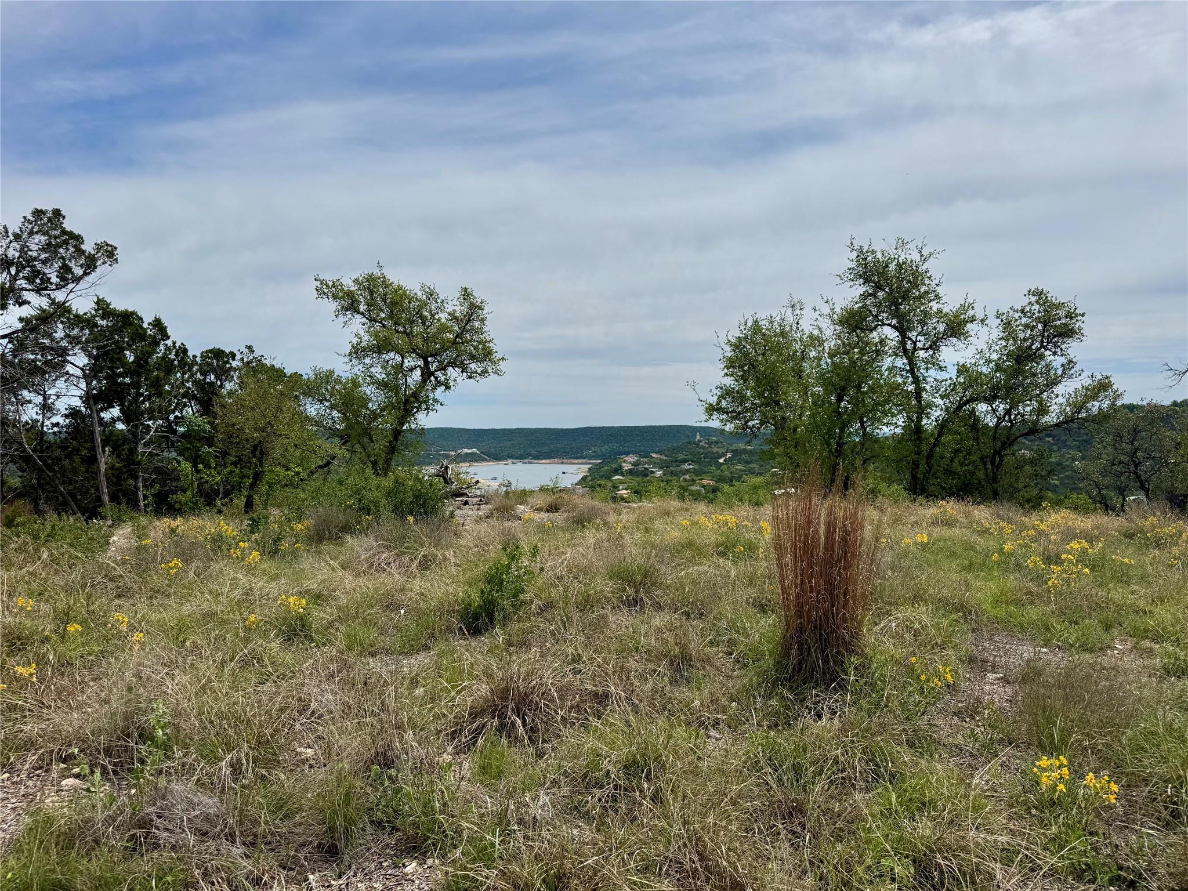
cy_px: 446
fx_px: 824
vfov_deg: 56.8
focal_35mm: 24
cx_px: 594
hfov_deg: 71.6
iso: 80
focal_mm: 6.76
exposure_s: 1/10417
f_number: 1.78
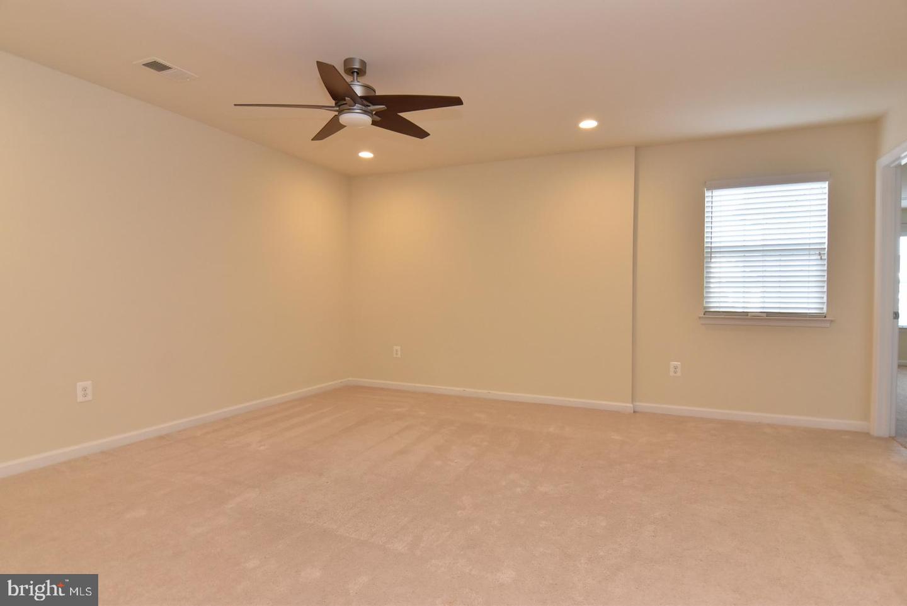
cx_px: 454
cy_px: 303
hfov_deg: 90.0
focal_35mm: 18
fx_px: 454
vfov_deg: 67.5
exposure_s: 1/60
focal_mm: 12
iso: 800
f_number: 7.1
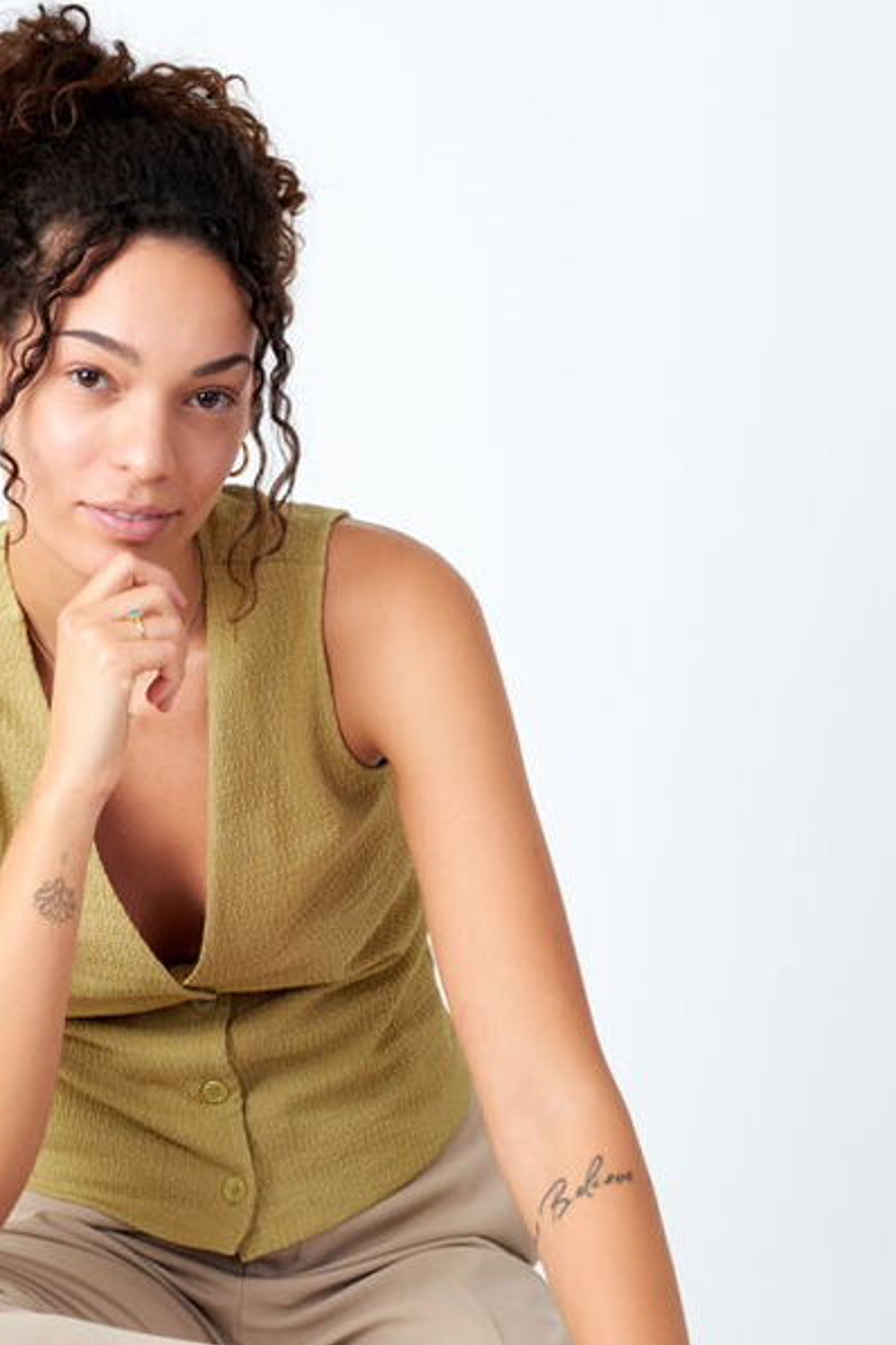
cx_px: 295
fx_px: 5338
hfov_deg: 9.6
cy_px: 865
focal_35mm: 143
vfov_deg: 14.3
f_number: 8
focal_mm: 56
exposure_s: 1/160
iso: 160
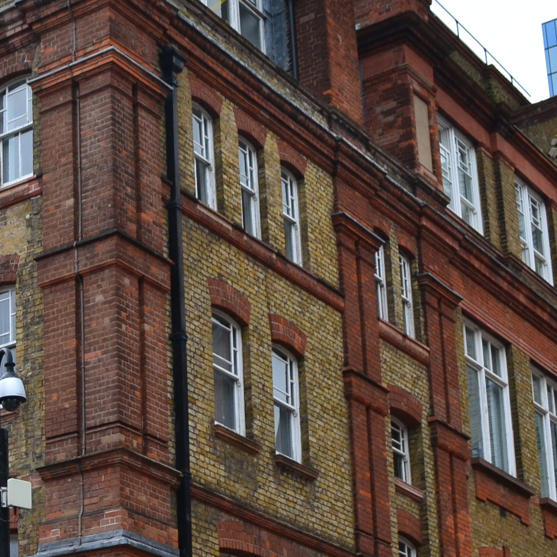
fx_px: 1584
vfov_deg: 19.4
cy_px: 554
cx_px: -187
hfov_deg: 18.4
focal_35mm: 87
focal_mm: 18
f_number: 8
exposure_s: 1/50
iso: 400
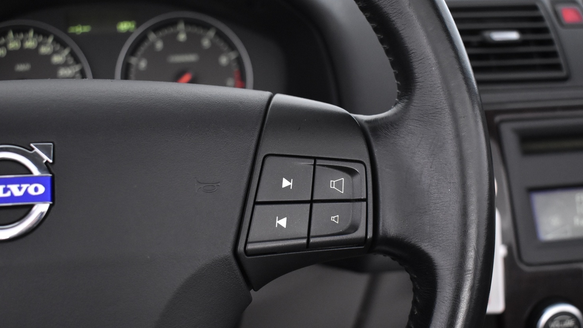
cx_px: 310
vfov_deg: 25.6
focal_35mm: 47
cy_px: 201
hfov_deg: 44.1
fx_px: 720
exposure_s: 1/40
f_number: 4
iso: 2200
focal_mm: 27
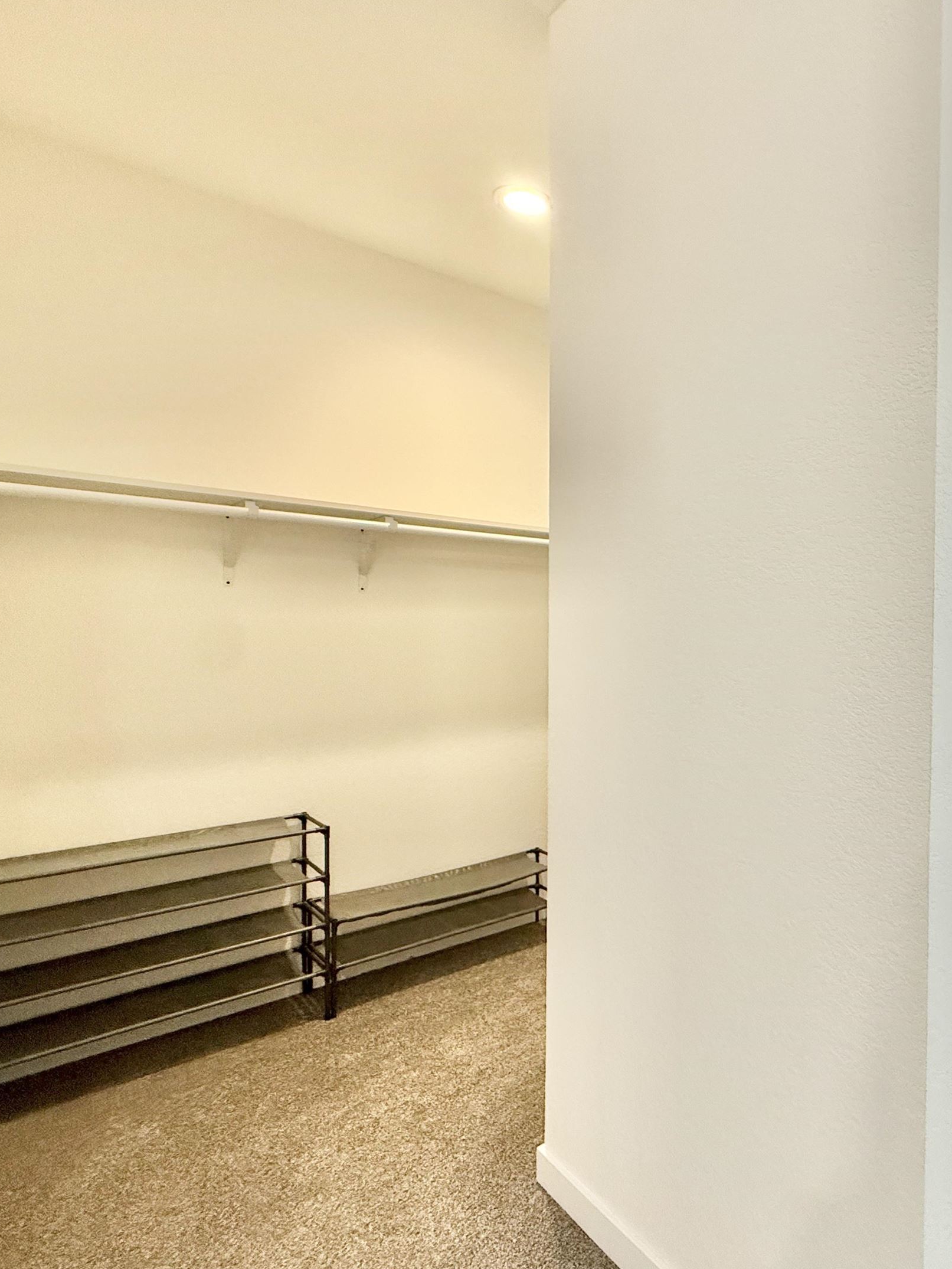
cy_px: 637
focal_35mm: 20
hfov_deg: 57.9
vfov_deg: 81.7
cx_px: 832
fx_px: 733
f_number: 2.2
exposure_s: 1/120
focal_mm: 2.22
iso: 320
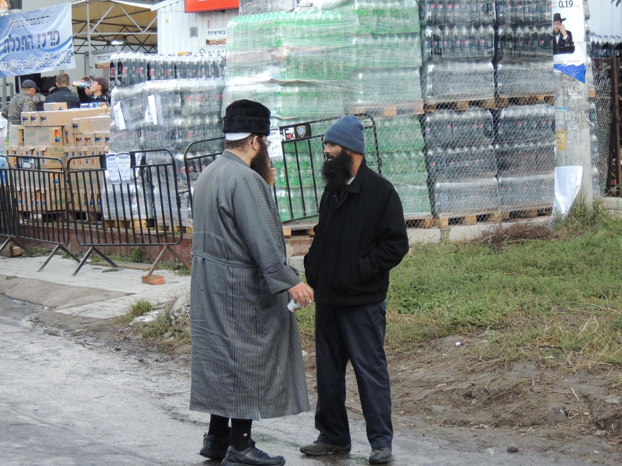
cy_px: 233
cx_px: 311
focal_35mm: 100
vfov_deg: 14.8
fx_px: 1797
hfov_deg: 19.6
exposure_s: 1/400
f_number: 4.1
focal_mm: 17.8
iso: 250
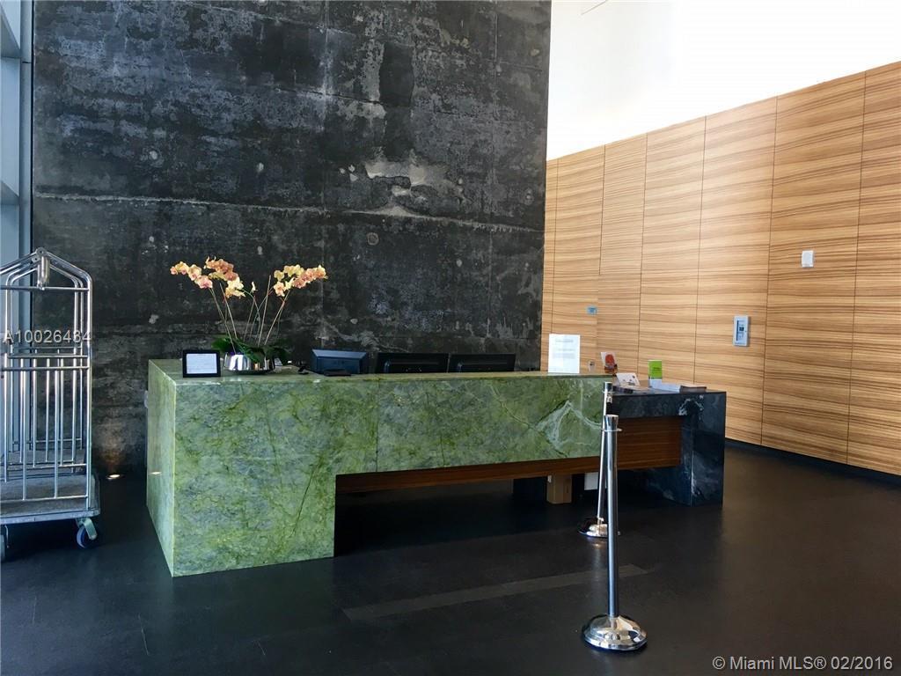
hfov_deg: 61.7
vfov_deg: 48.2
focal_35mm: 29
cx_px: 450
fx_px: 755
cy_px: 338
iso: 32
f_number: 2.2
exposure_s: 1/30
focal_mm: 4.15
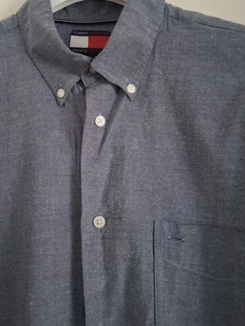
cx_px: 103
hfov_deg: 38.6
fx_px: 349
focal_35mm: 37
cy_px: 127
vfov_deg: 49.7
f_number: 1.8
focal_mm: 5.54
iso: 400
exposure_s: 1/25
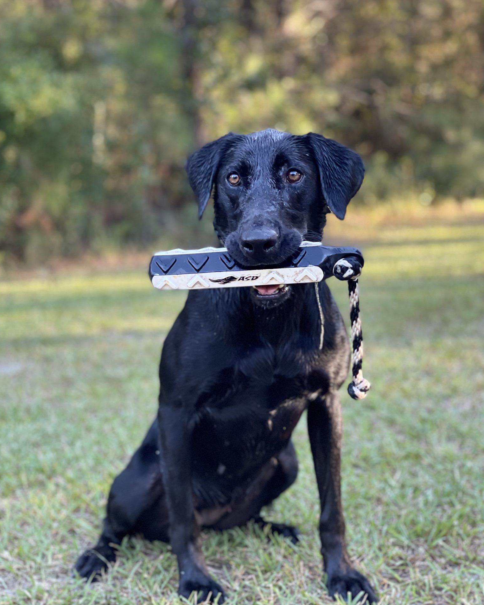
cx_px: 241
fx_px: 1200
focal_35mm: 67
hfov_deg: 22.8
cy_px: 304
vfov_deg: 28.3
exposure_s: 1/121
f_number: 2.2
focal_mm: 7.5
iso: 200
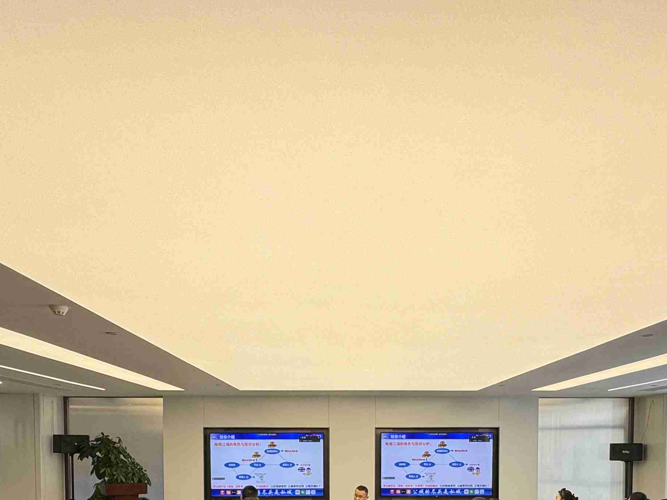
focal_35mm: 31
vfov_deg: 41.2
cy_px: 468
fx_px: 597
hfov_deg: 58.3
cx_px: 353
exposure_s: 1/100
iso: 64
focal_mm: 2.22
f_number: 2.2
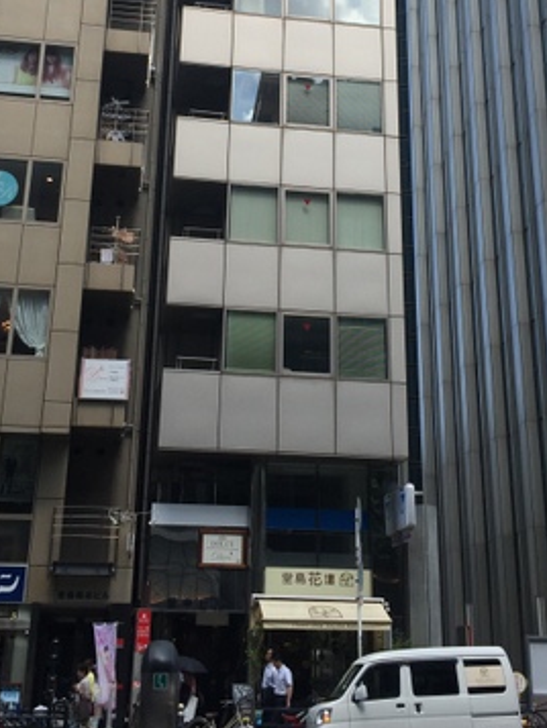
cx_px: 282
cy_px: 179
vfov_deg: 35.9
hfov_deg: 28.0
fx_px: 1095
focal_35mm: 52
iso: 32
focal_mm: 4.15
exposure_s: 1/898
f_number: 2.2
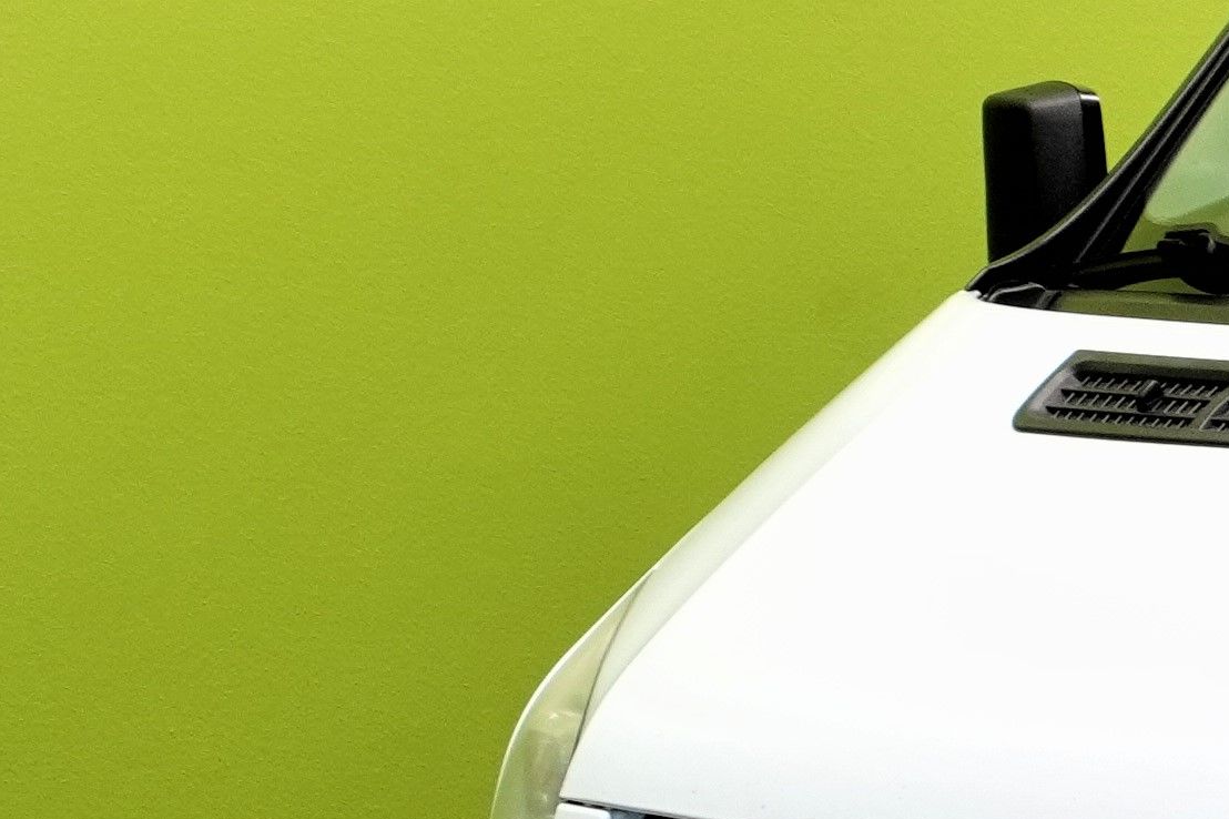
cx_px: 2901
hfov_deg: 7.4
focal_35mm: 260
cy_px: 497
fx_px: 8873
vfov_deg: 5.3
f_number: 9
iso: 320
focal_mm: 32
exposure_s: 1/13
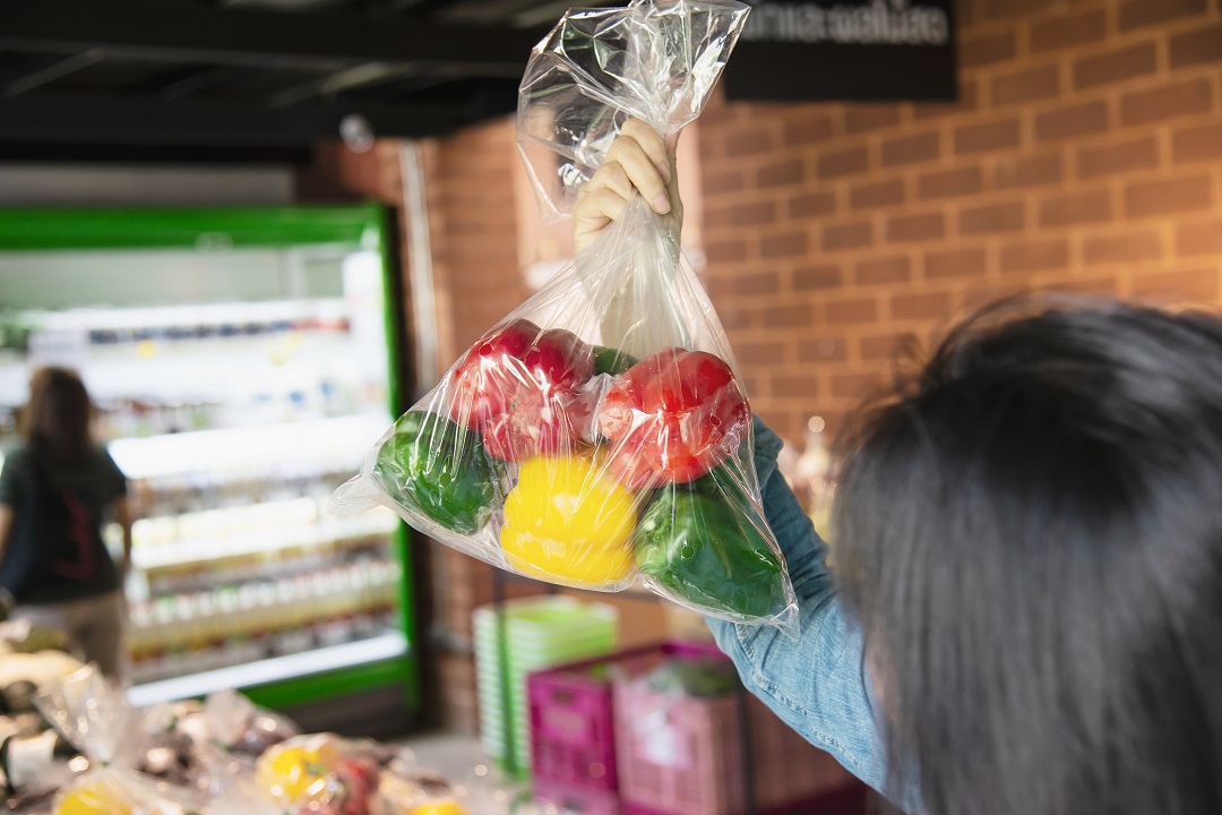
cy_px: 408
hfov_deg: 39.6
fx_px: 1697
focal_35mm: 50
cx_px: 611
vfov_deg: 27.0
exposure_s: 1/80
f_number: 4
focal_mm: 50
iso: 1100
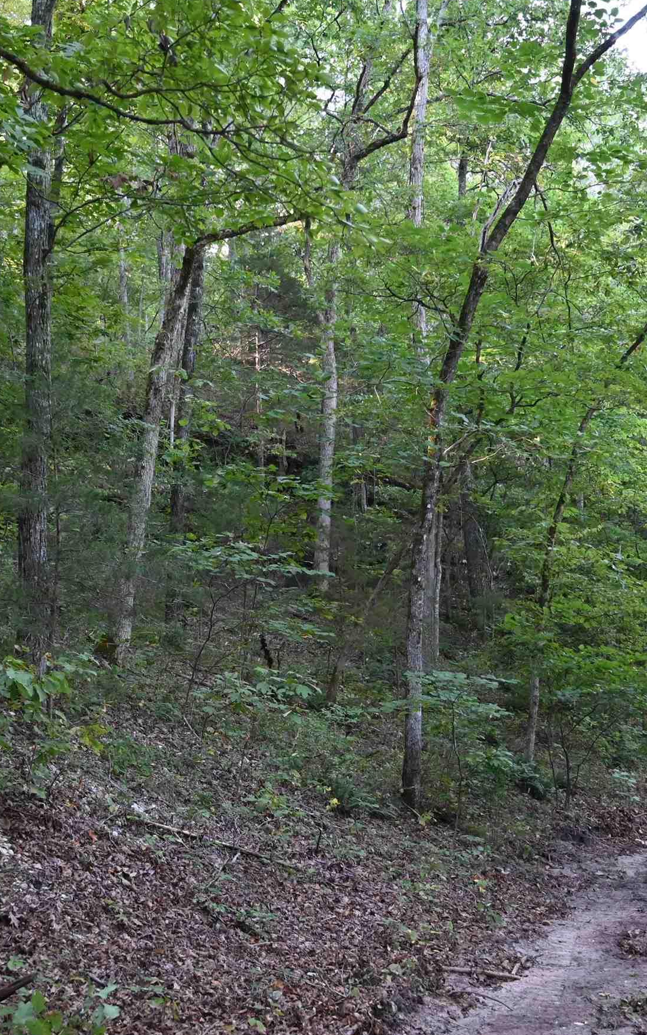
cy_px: 599
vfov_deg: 38.8
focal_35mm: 52
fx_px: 1467
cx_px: 231
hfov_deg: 24.8
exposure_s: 1/125
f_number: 4
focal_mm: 29
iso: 1600
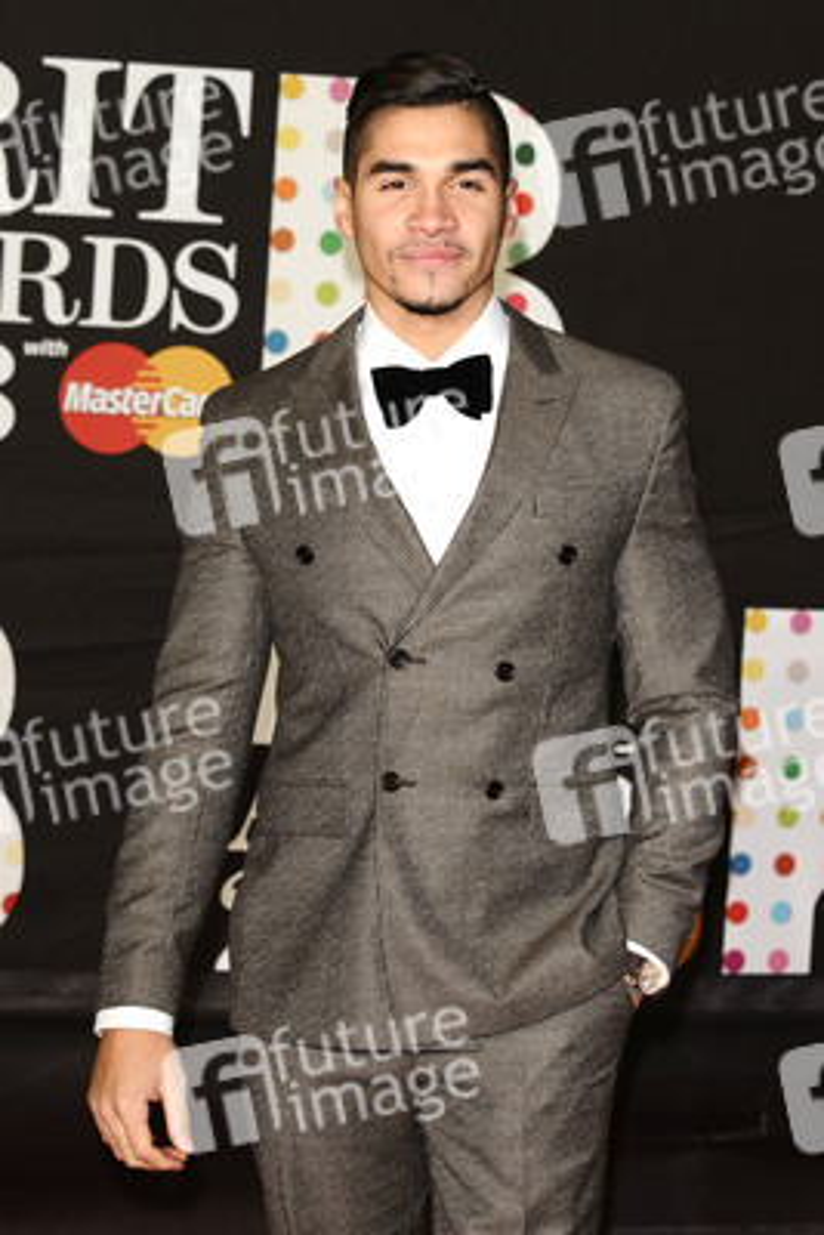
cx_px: 412
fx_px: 4116
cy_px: 618
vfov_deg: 17.1
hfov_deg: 11.4
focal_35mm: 120
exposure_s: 1/200
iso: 320
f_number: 4.5
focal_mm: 80
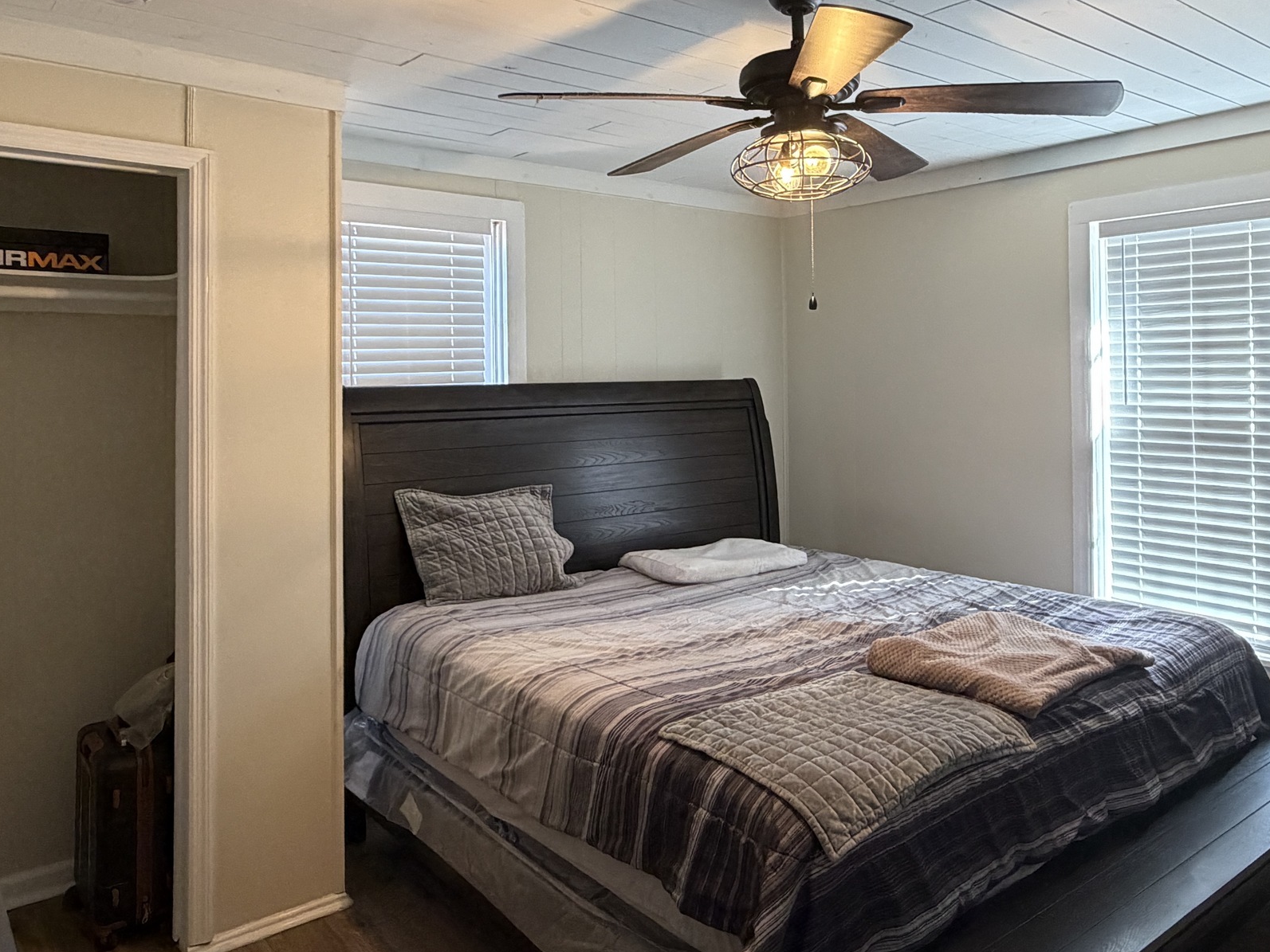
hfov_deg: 65.2
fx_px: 991
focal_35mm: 27
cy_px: 370
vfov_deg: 50.9
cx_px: 694
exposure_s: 1/86
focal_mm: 2.22
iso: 320
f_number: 2.2
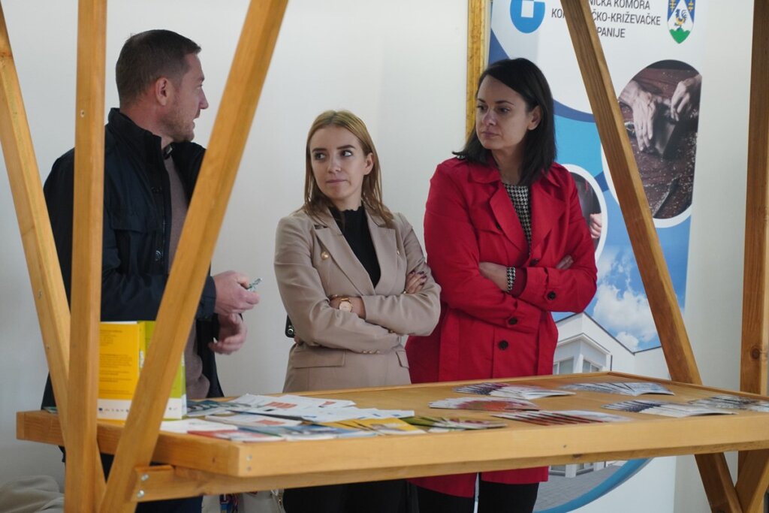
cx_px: 384
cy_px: 256
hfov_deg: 18.2
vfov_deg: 12.2
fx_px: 2403
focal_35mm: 112
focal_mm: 75
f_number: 2.8
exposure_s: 1/160
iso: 1250
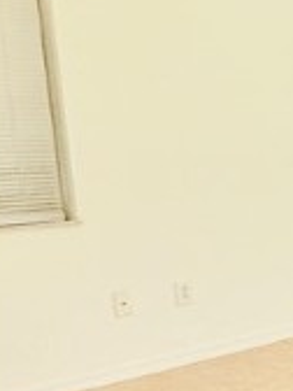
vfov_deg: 30.2
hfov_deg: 15.8
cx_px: 644
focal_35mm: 64
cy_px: 223
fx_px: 722
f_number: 2.2
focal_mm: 2.22
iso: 160
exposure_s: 1/120
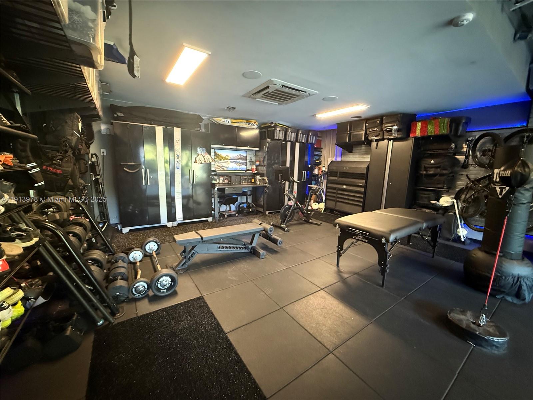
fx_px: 216
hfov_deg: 102.1
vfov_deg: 85.7
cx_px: 266
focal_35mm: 14
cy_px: 200
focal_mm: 2.22
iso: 1250
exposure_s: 1/40
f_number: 2.2
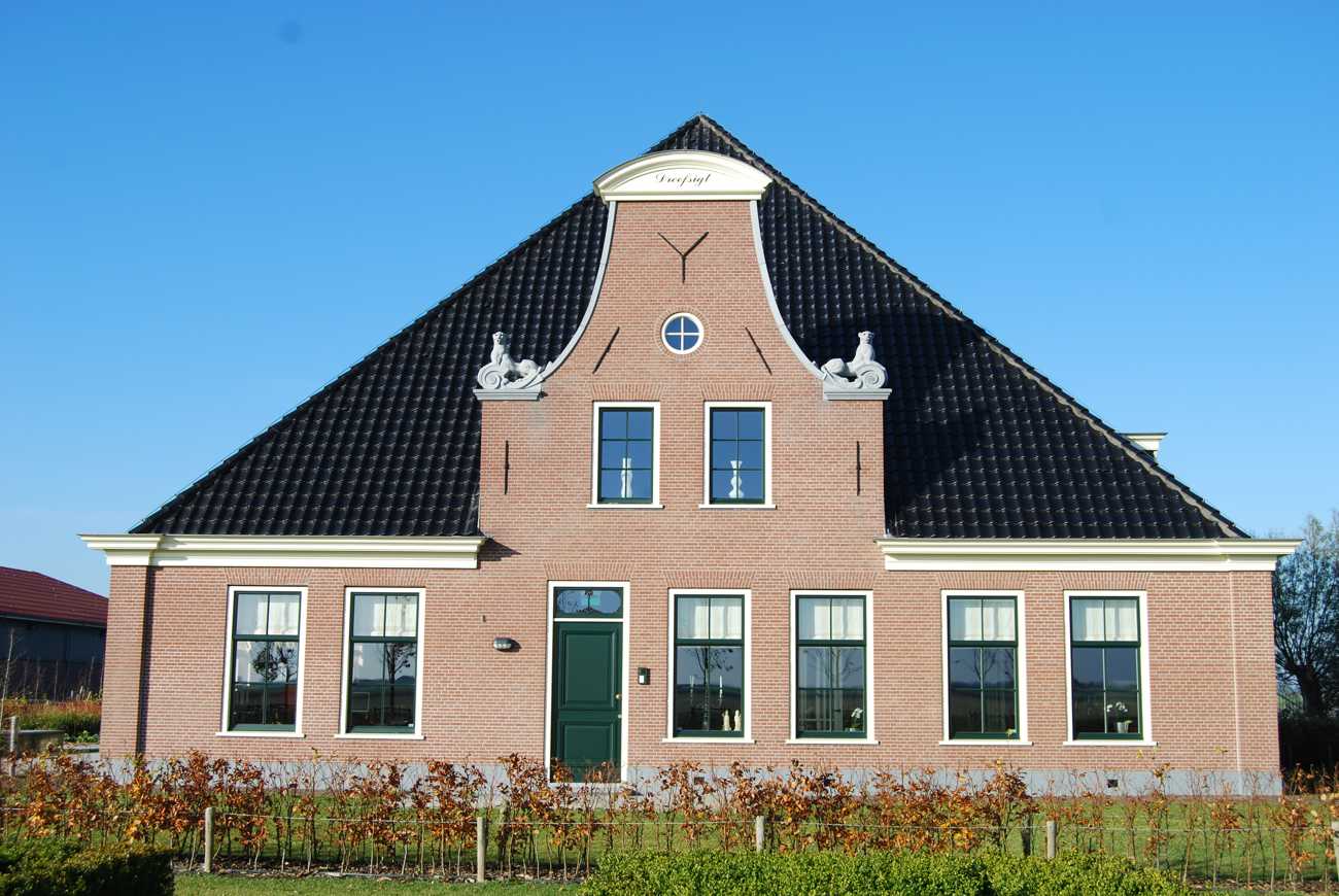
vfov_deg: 34.3
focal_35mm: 39
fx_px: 1452
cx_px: 670
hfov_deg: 49.5
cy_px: 448
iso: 100
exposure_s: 1/250
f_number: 8
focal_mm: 26
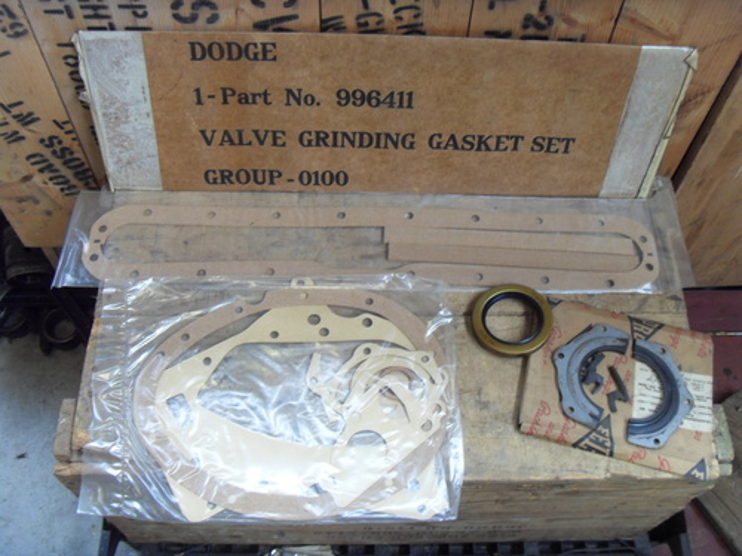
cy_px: 278
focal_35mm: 39
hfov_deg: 47.9
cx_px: 371
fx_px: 836
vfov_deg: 36.8
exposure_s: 1/10
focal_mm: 6.6
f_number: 3.5
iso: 200
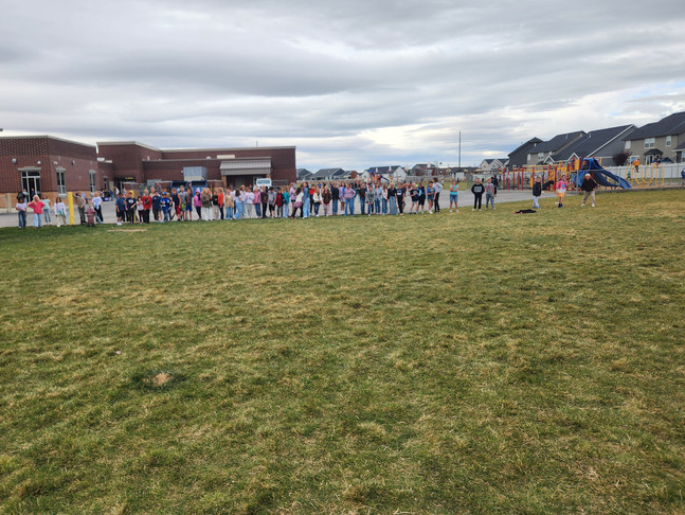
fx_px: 535
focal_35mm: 27
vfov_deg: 51.4
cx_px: 290
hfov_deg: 64.9
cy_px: 246
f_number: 1.8
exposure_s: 1/629
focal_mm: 5.4
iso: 20
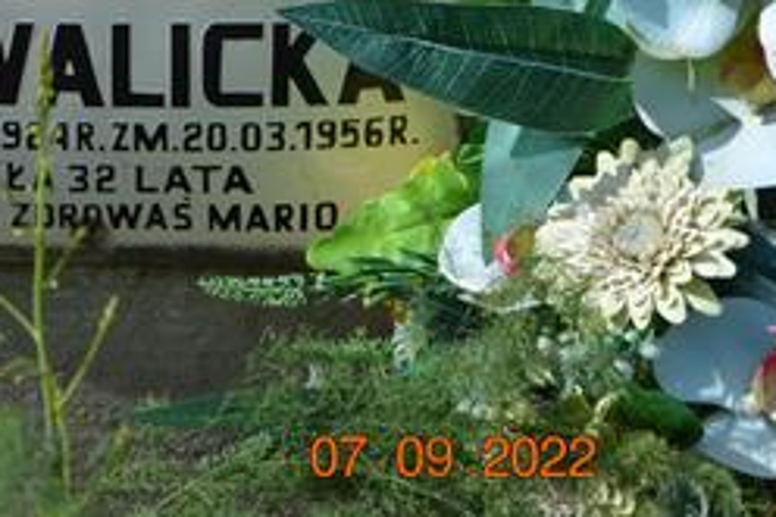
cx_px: -216
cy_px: -110
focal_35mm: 256
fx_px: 5514
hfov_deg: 8.0
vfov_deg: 5.3
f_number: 8
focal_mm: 66
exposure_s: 1/250
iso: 100
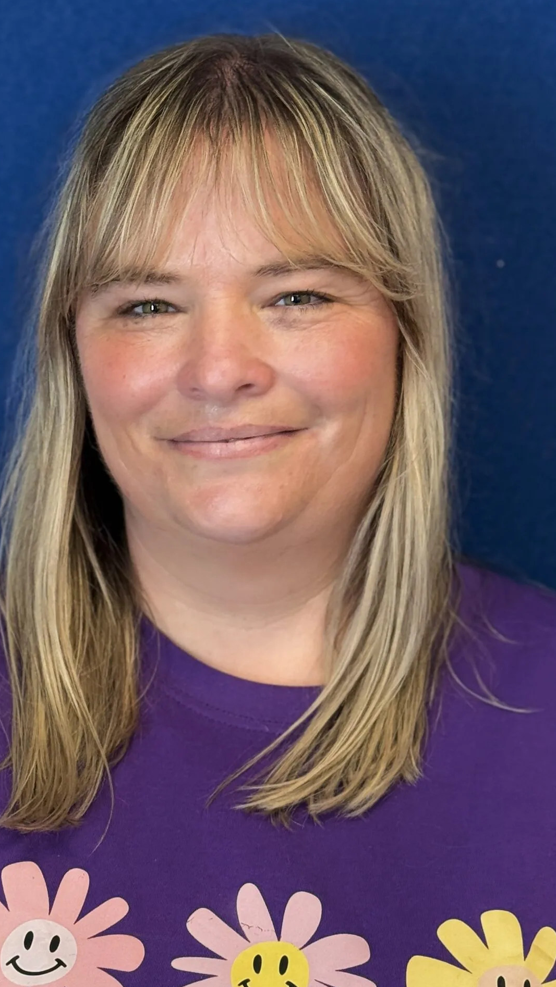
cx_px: 253
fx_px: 1388
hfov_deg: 22.6
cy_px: 490
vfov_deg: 39.2
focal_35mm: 53
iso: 125
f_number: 1.78
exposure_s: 1/61
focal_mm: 6.76
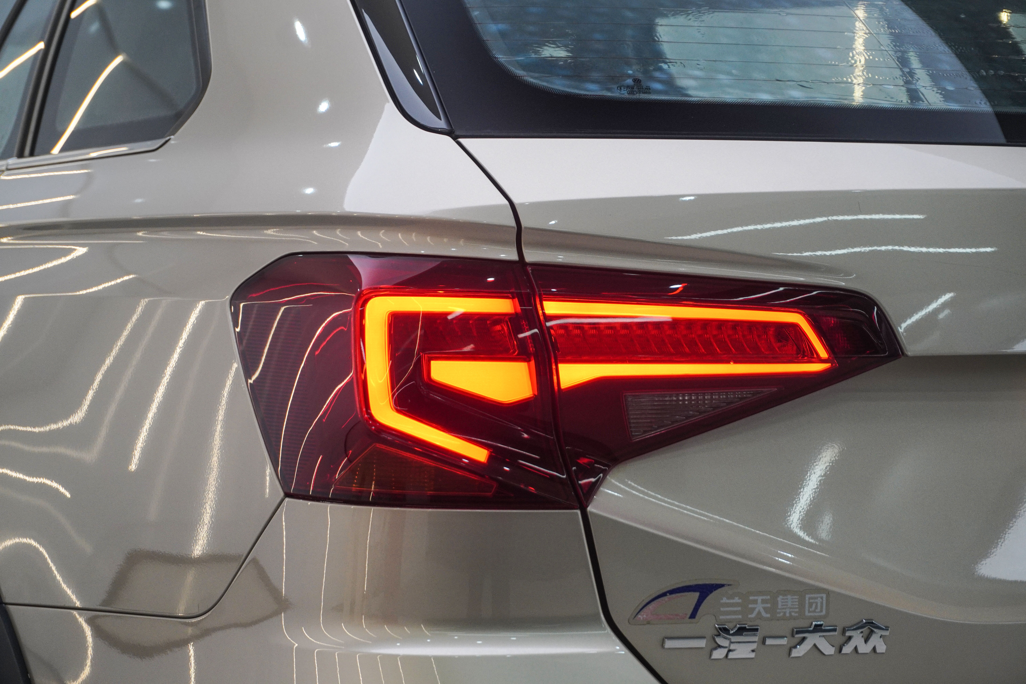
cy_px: 342
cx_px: 513
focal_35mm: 75
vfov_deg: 18.2
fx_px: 2137
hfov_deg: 27.0
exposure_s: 1/80
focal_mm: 50
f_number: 6.3
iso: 640
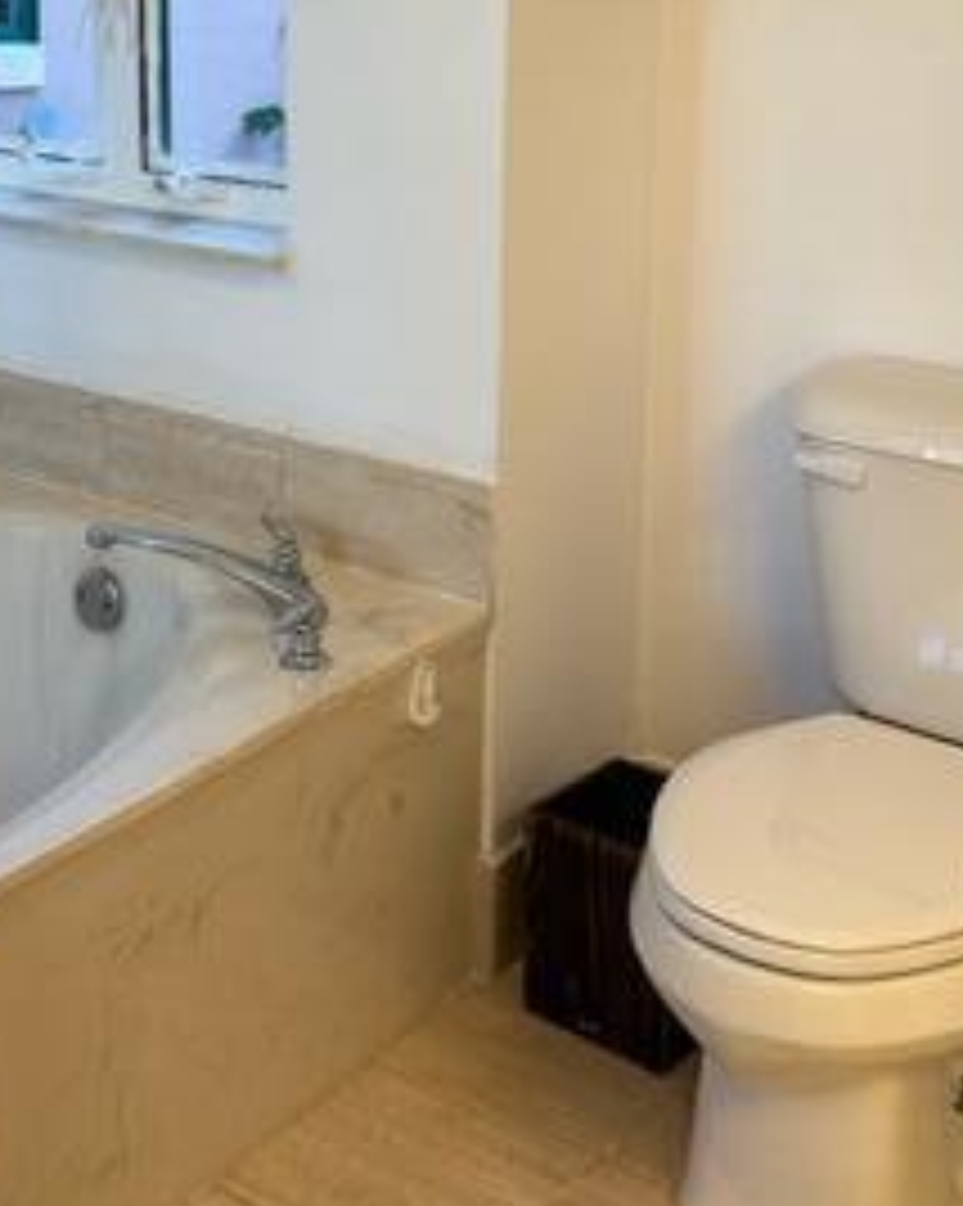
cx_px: 81
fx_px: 1997
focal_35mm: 56
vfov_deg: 32.7
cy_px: 243
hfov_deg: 26.1
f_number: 1.78
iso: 64
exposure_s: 1/120
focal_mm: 6.86
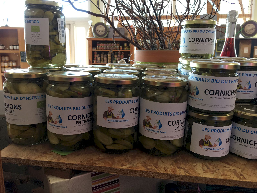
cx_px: 128
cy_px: 96
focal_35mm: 29
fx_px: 215
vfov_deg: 48.2
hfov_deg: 61.7
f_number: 2.2
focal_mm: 4.15
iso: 50
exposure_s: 1/33
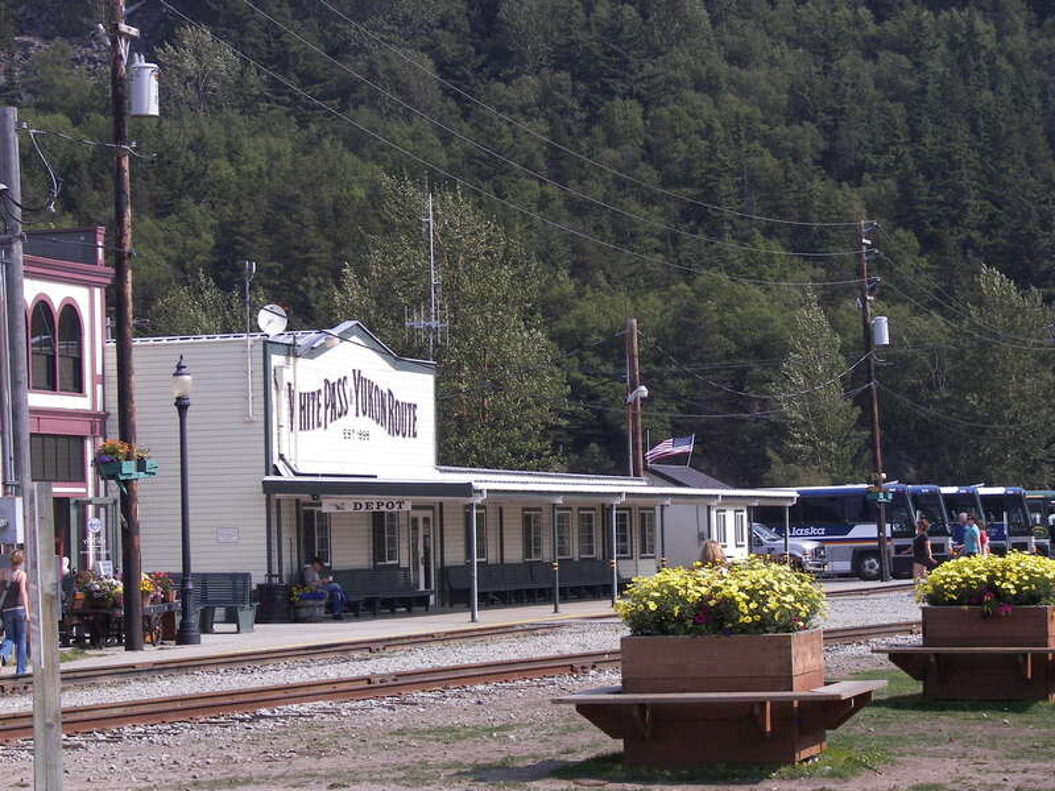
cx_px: 528
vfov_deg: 13.0
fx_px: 3474
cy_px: 396
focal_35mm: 114
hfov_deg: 17.3
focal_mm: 18.9
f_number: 4.5
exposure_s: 1/800
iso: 125
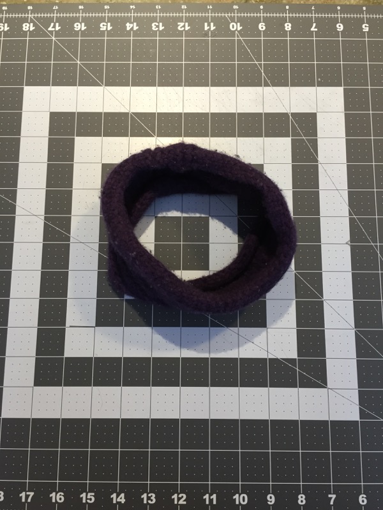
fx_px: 428
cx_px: 192
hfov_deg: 48.2
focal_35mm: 29
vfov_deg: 61.7
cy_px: 255
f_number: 2.2
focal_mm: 4.15
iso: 64
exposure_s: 1/30
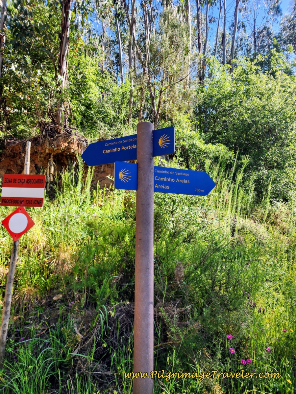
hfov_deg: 58.9
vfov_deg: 73.9
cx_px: 148
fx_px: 262
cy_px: 197
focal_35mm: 23
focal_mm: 6.4
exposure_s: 1/180
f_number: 1.8
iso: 16
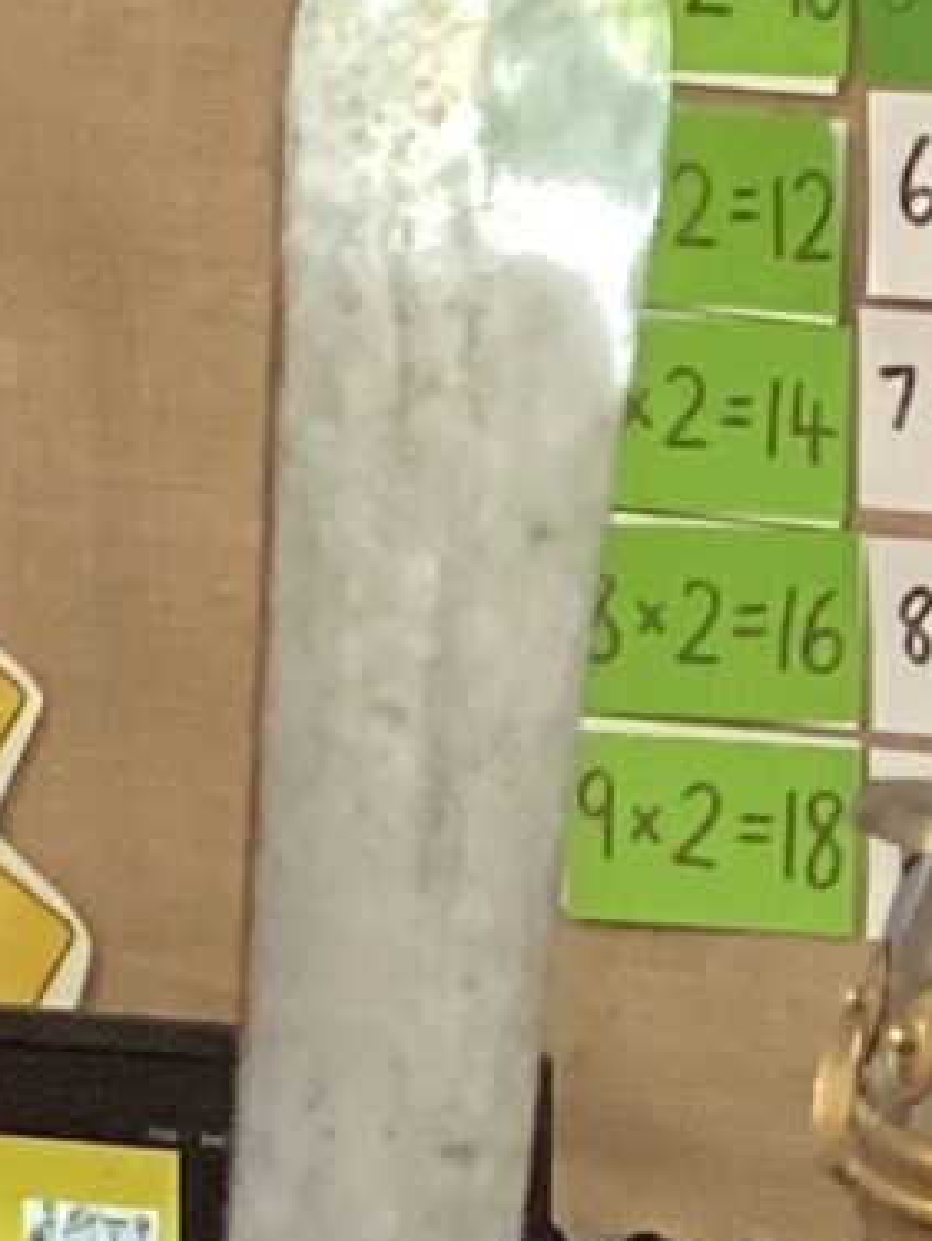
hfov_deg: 6.9
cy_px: 2538
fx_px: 7602
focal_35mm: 212
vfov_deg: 8.8
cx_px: 1396
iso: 250
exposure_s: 1/60
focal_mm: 3.3
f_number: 2.4
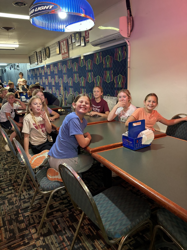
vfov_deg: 67.3
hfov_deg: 53.1
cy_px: 125
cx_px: 94
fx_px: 187
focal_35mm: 26
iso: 320
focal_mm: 5.96
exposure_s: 1/60
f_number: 1.6
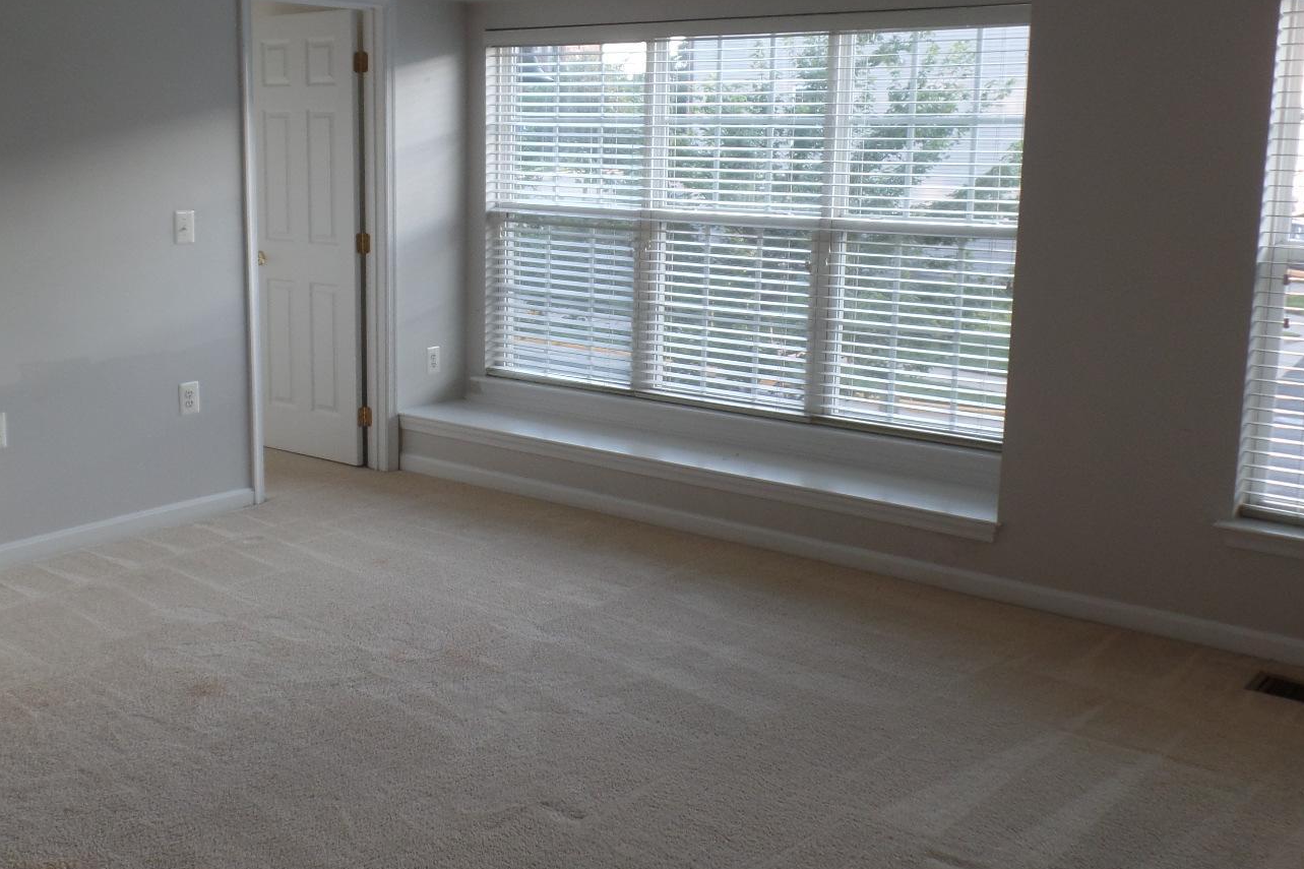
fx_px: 1340
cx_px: 536
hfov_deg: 51.6
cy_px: 356
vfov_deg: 35.8
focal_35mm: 37
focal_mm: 4.1
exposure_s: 1/30
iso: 80
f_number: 3.2
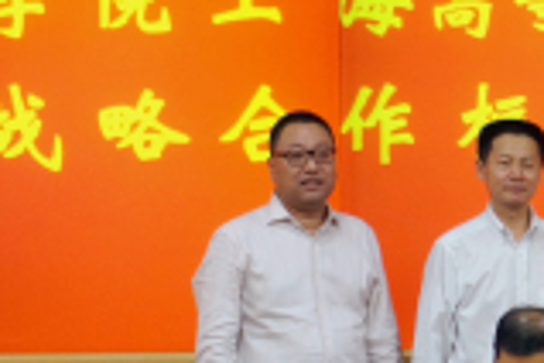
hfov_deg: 8.5
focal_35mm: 236
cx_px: 801
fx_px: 3566
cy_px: 295
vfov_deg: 5.8
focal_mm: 50
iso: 800
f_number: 5.6
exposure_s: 1/40
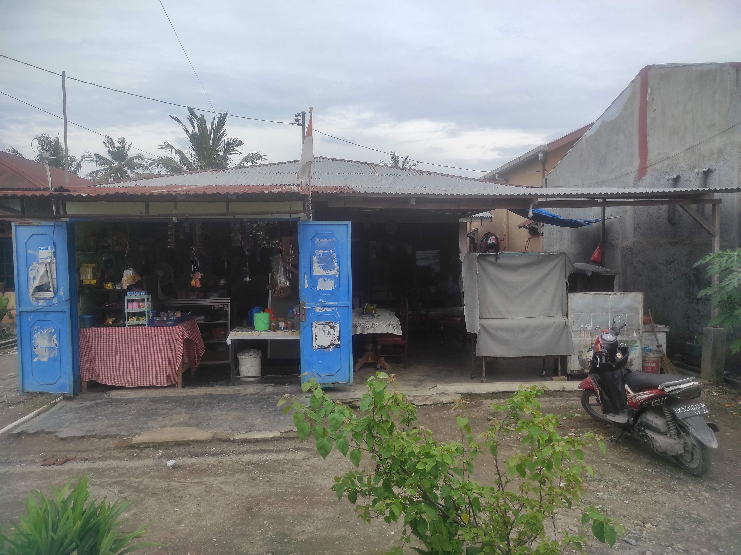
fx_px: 535
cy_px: 278
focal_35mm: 25
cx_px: 370
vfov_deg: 54.8
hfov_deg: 69.4
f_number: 1.89
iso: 100
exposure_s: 1/2818
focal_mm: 5.43
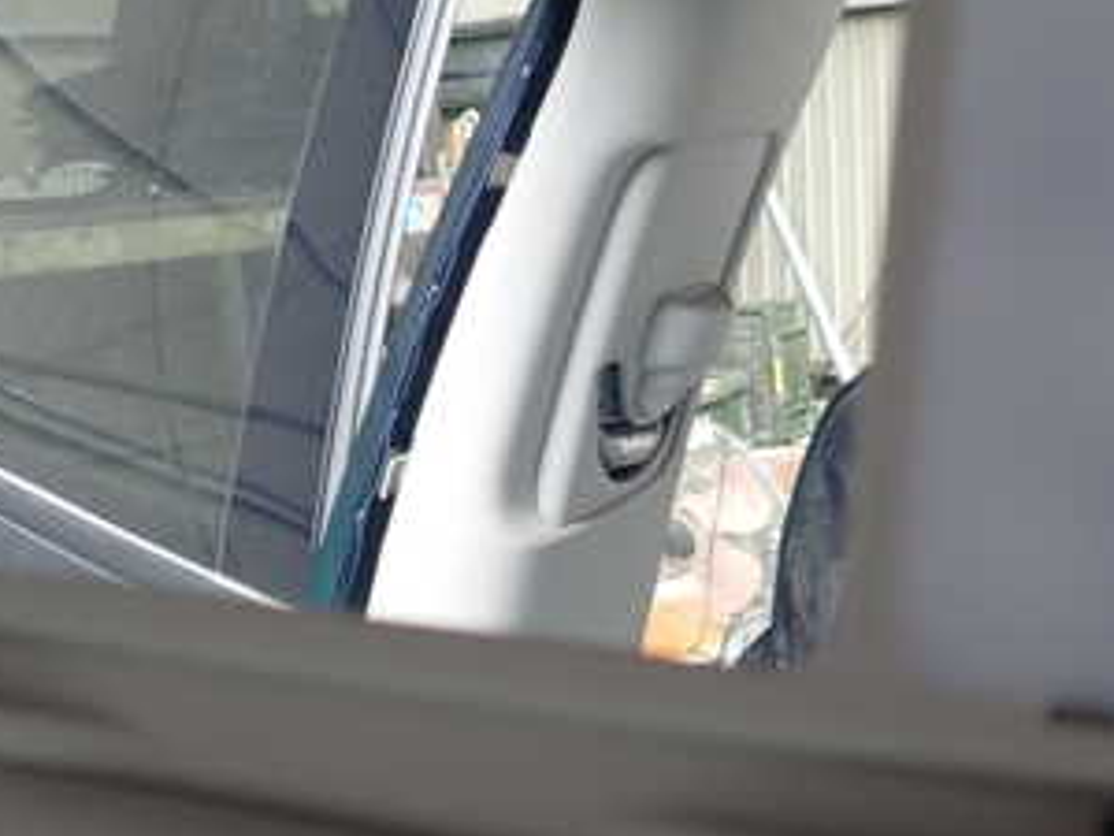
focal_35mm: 60
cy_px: 349
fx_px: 1931
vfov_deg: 24.4
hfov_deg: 32.0
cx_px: 732
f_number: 2.3
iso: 125
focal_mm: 5.4
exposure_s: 1/125
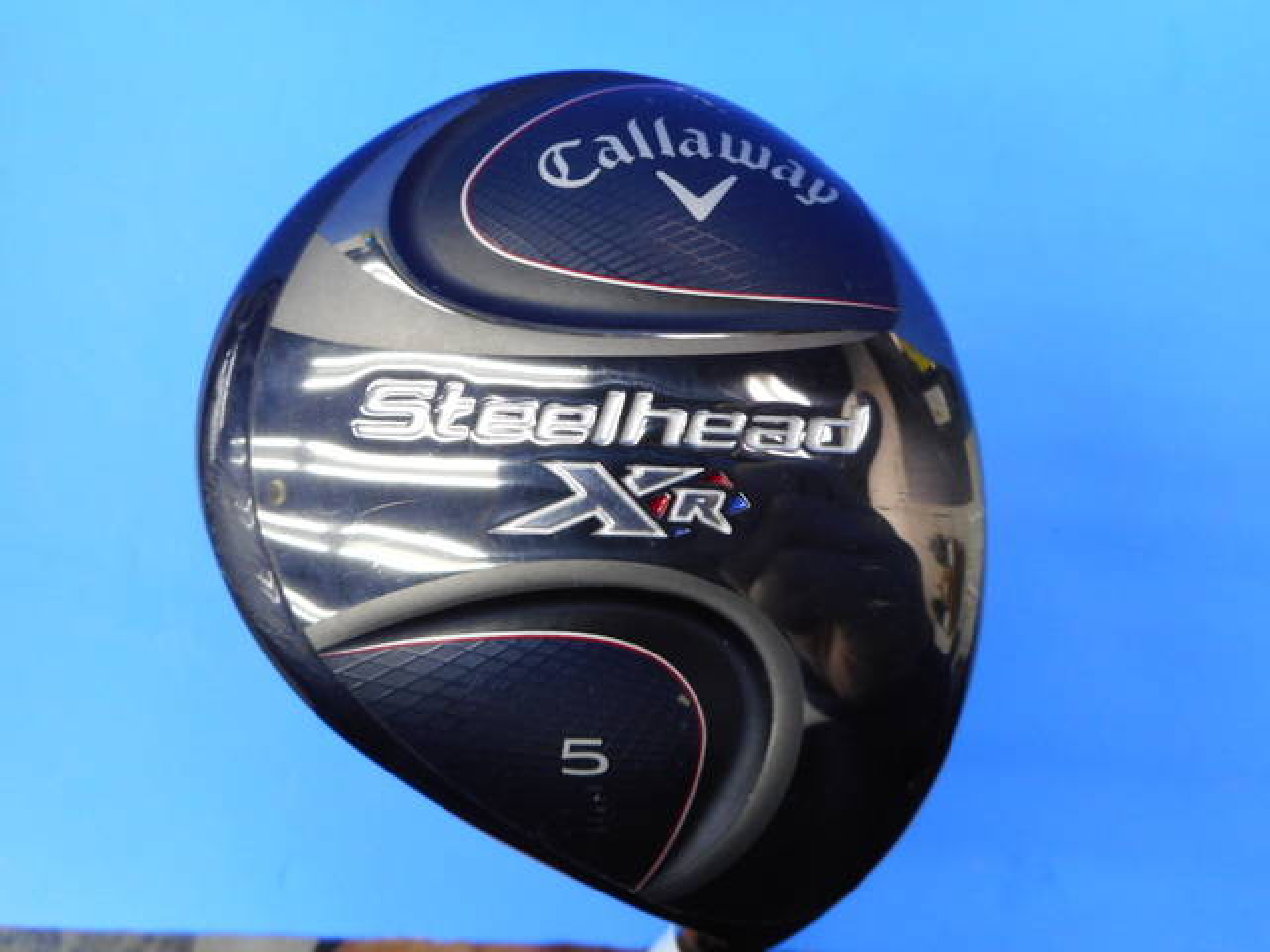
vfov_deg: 54.9
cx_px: 635
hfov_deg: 69.4
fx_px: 917
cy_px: 476
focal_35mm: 25
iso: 160
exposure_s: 1/30
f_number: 3.7
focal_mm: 4.5
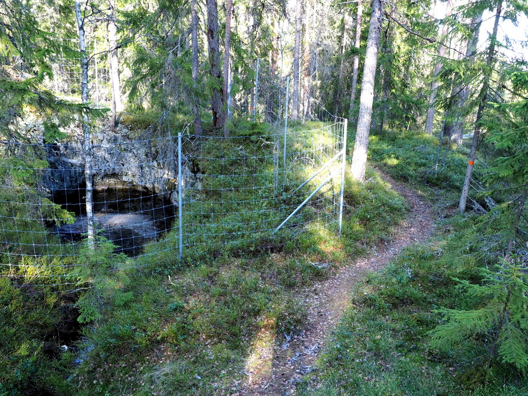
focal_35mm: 25
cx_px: 260
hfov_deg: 69.4
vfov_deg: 54.9
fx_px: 381
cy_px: 202
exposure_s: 1/60
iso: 1250
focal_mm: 12
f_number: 8
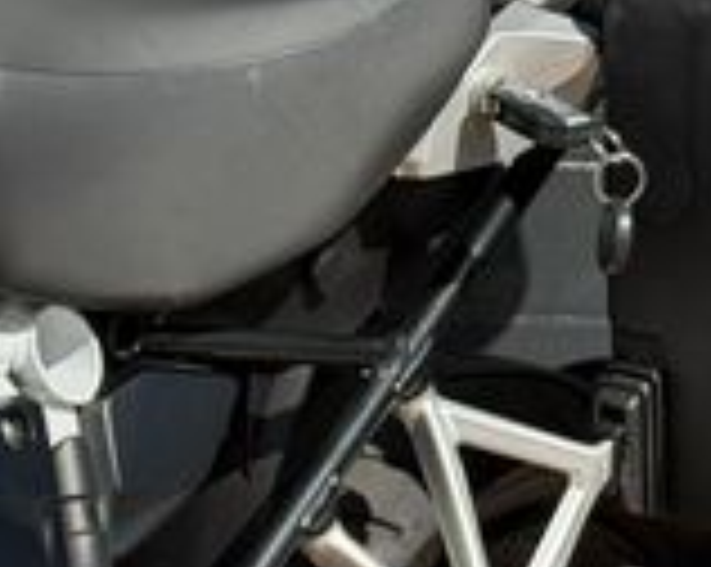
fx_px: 3993
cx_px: -76
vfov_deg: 8.0
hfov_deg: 10.1
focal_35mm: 190
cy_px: 711
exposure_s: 1/4587
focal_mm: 6.76
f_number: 1.78
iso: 100
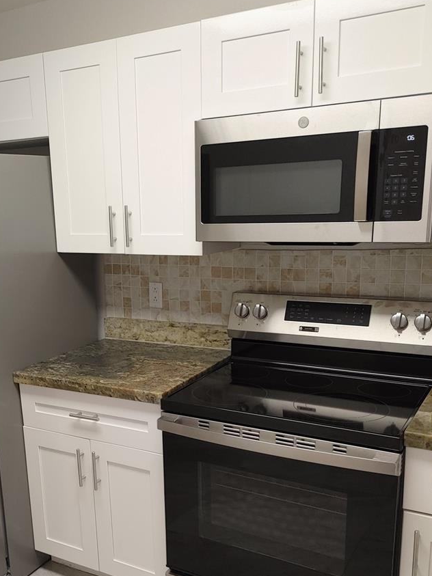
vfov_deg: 49.5
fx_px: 616
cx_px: 146
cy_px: 368
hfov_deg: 38.3
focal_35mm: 37
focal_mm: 4.81
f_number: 1.8
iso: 200
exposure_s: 1/120
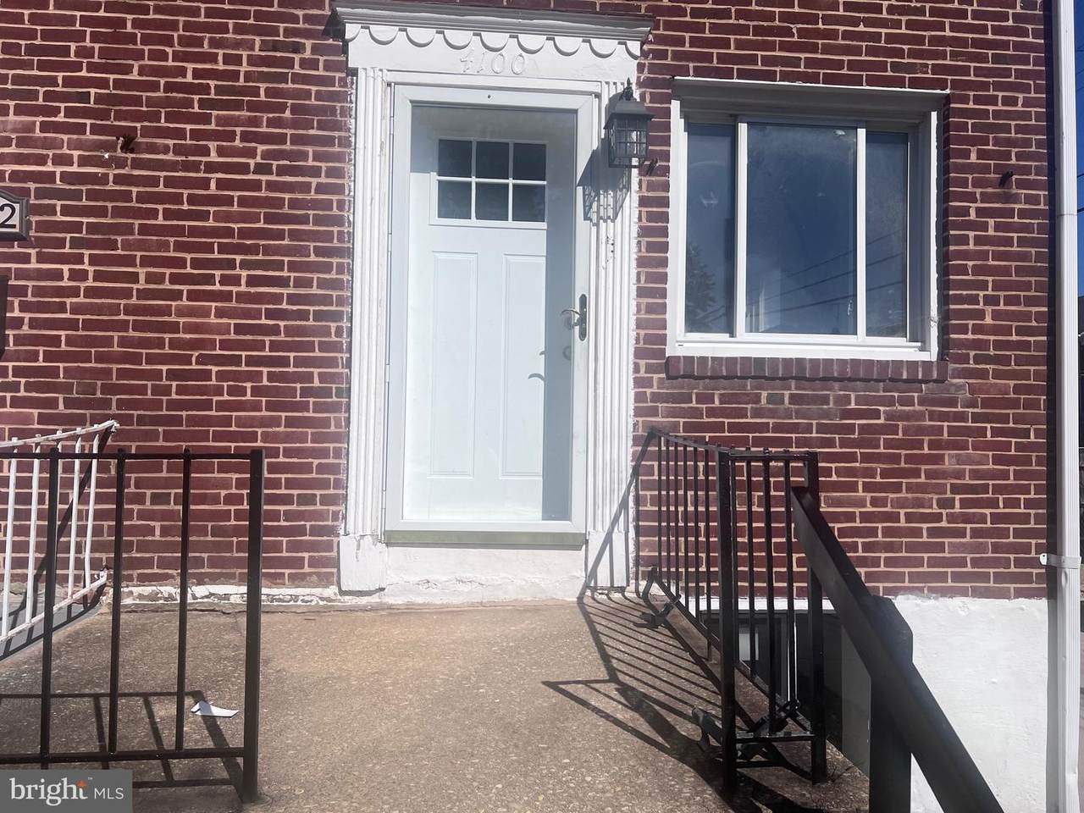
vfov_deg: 53.1
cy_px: 406
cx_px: 542
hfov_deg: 67.3
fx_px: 814
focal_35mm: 26
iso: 50
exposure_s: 1/12658
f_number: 1.5
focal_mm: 5.7
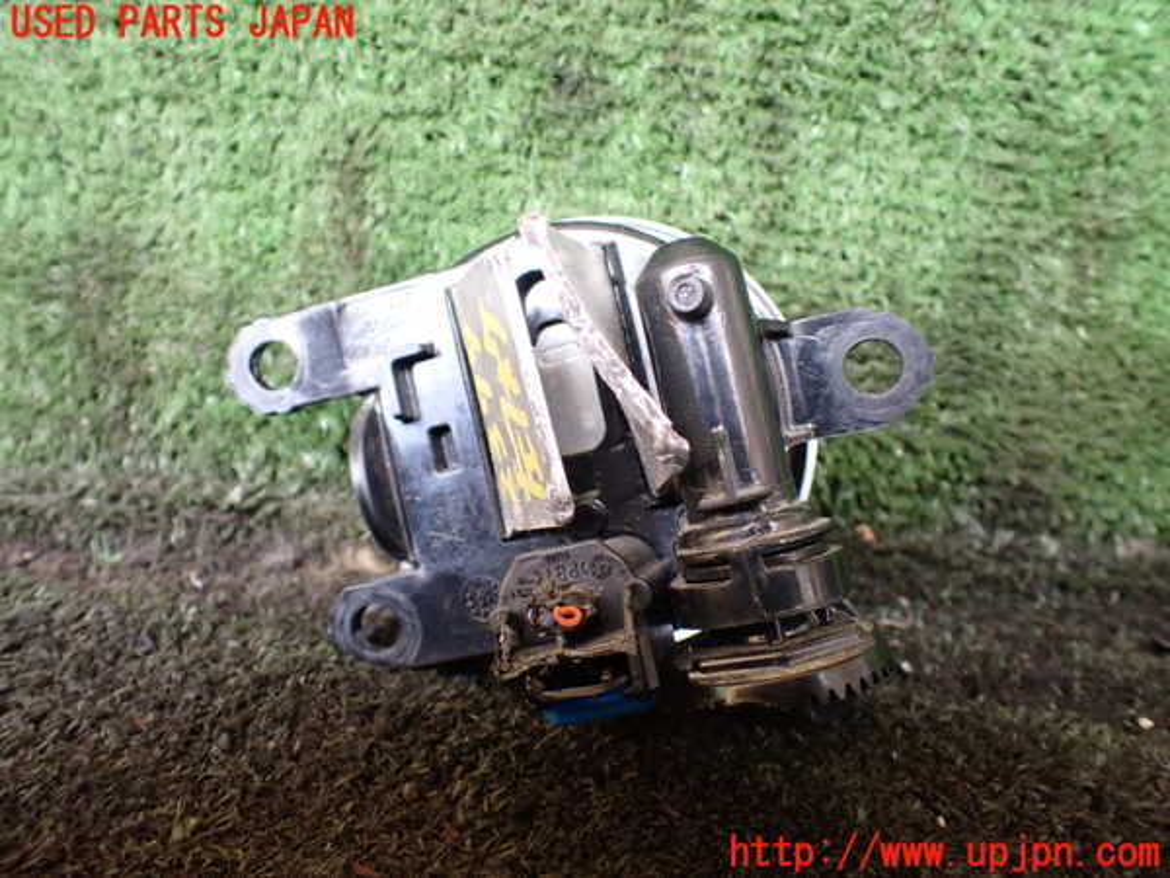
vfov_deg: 46.8
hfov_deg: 60.0
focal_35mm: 30
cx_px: 585
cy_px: 439
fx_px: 1014
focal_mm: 5.4
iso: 800
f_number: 2.3
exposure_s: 1/100
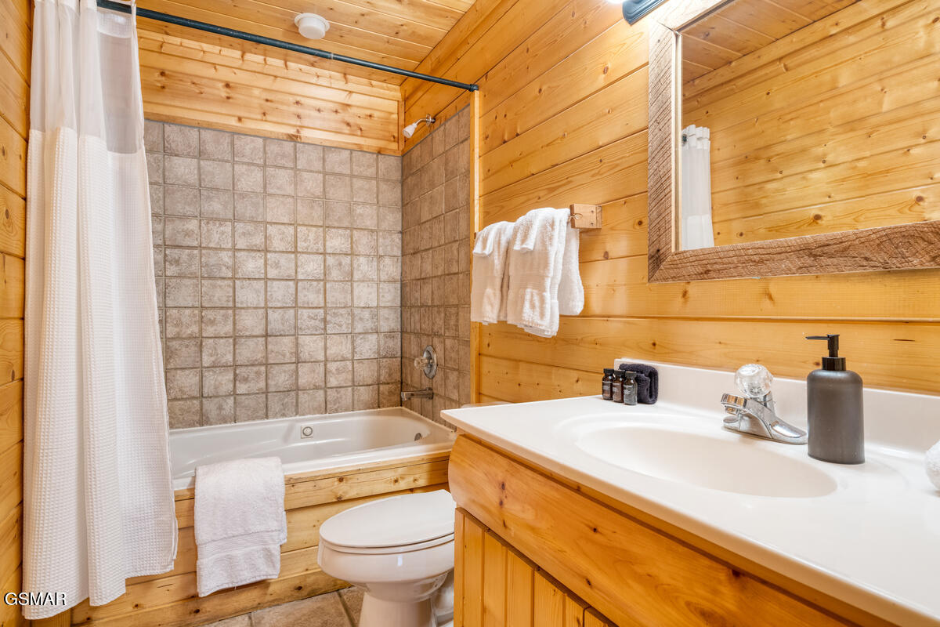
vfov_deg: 65.9
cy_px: 314
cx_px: 470
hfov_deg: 88.4
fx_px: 483
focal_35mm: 18
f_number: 8
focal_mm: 18.5
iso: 200
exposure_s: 1.6
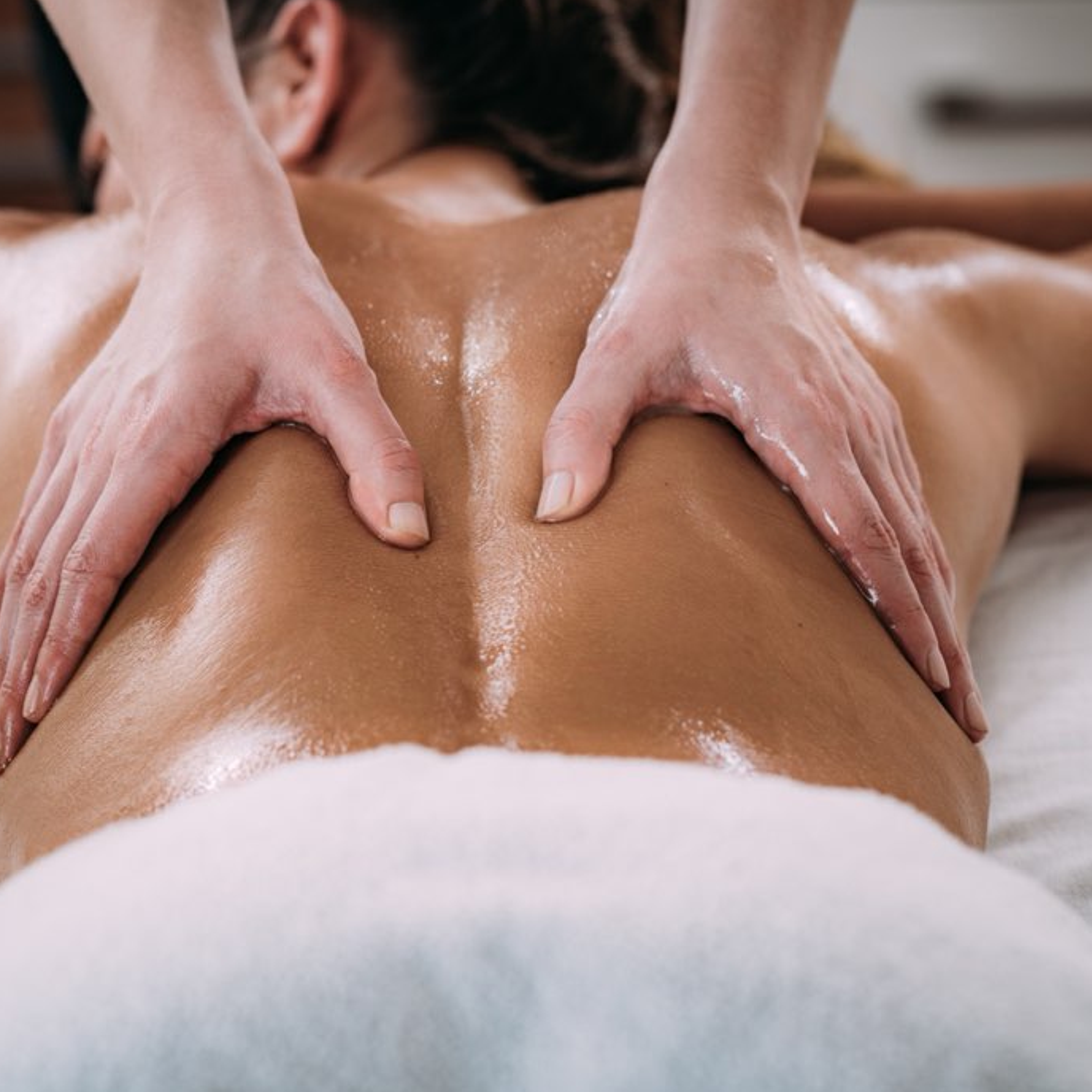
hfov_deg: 13.8
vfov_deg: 13.8
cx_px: 462
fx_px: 4497
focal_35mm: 126
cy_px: 476
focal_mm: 85
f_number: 3.2
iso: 100
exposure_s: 1/200
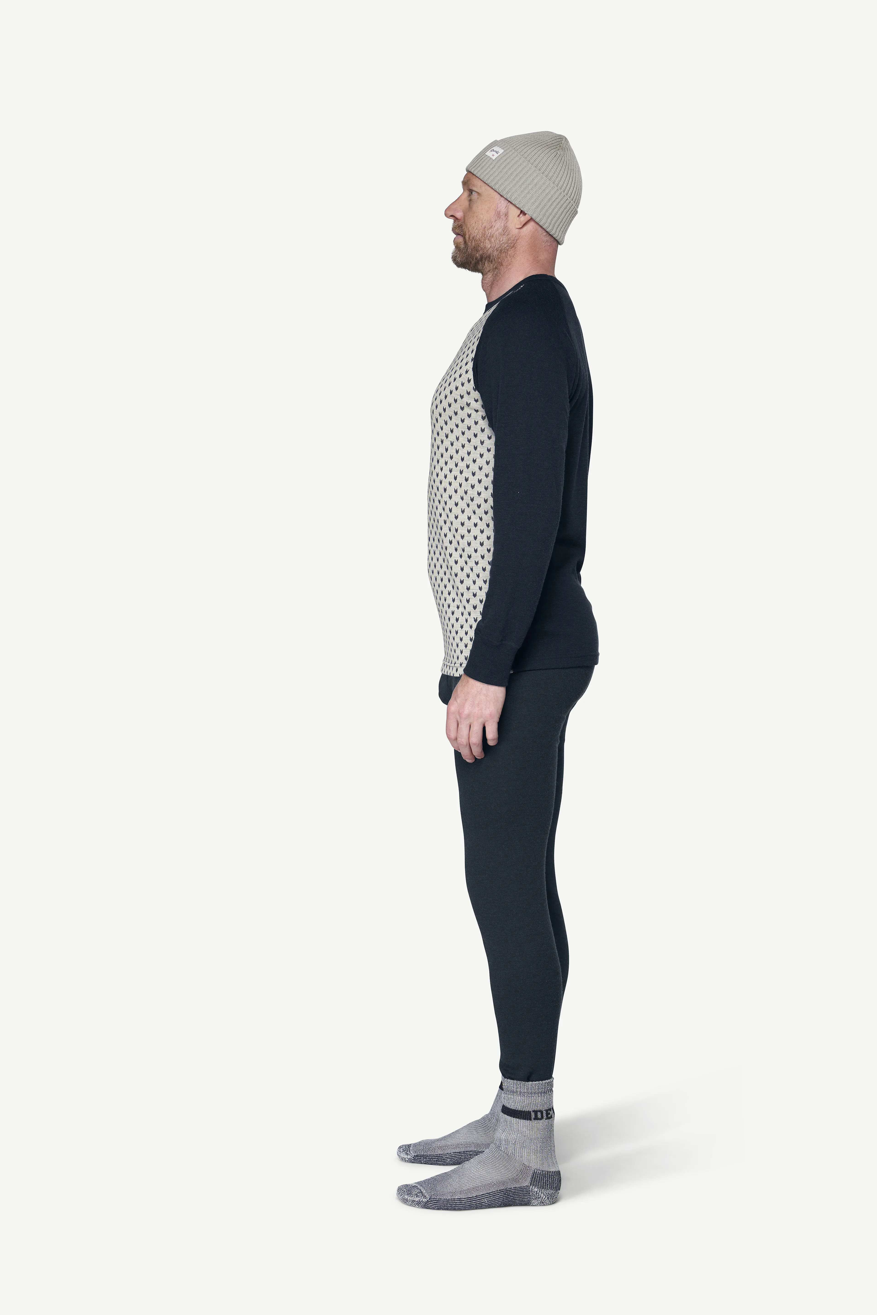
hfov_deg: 19.5
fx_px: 2558
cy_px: 658
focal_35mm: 70
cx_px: 438
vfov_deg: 28.8
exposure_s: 1/50
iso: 100
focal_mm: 70
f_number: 5.6
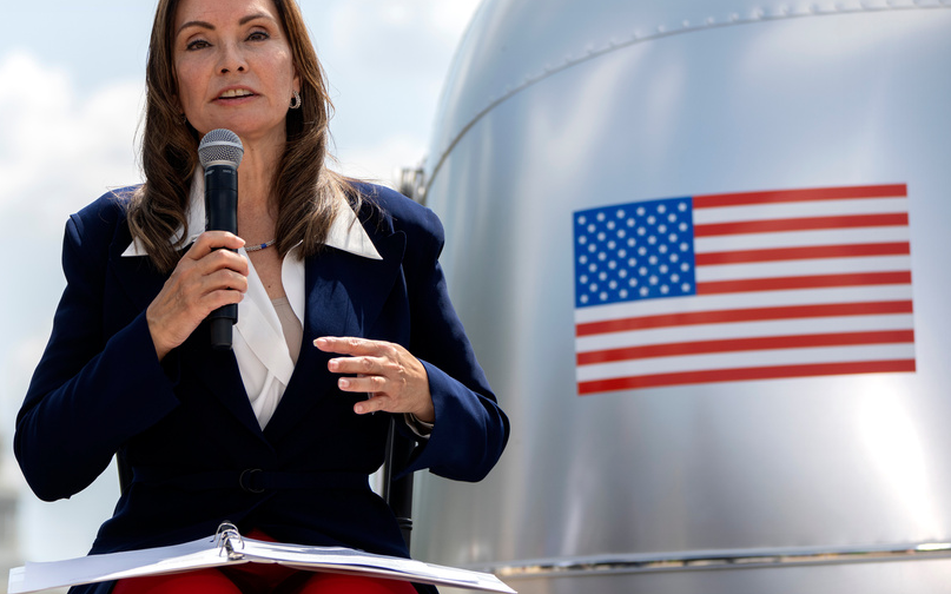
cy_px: 273
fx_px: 5027
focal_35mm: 194
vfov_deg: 6.8
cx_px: 381
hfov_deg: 10.8
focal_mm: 150
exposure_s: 1/1000
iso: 250
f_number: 5.6
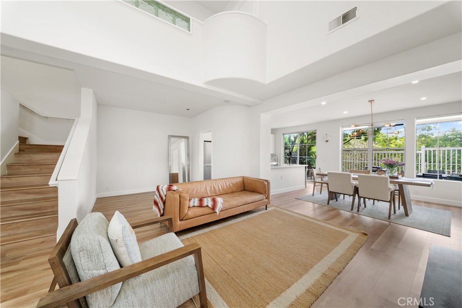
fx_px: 154
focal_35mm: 12
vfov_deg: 90.0
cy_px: 154
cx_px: 231
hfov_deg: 112.6
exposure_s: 1/1.25
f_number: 8
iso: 80
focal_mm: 12
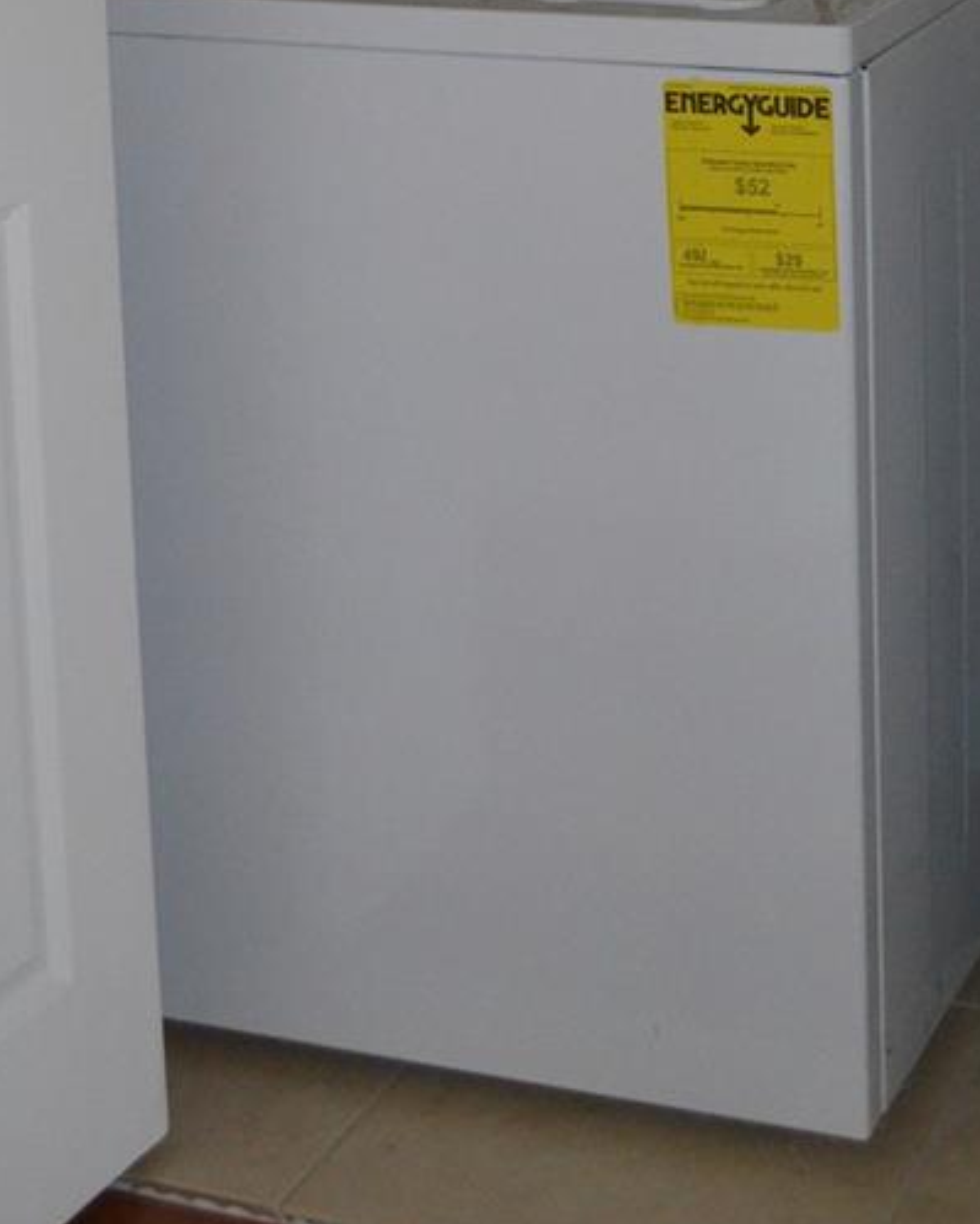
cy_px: -189
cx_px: 846
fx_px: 3188
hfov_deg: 17.3
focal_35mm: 88
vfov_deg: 20.5
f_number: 4.2
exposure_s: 1/60
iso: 3200
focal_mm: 26
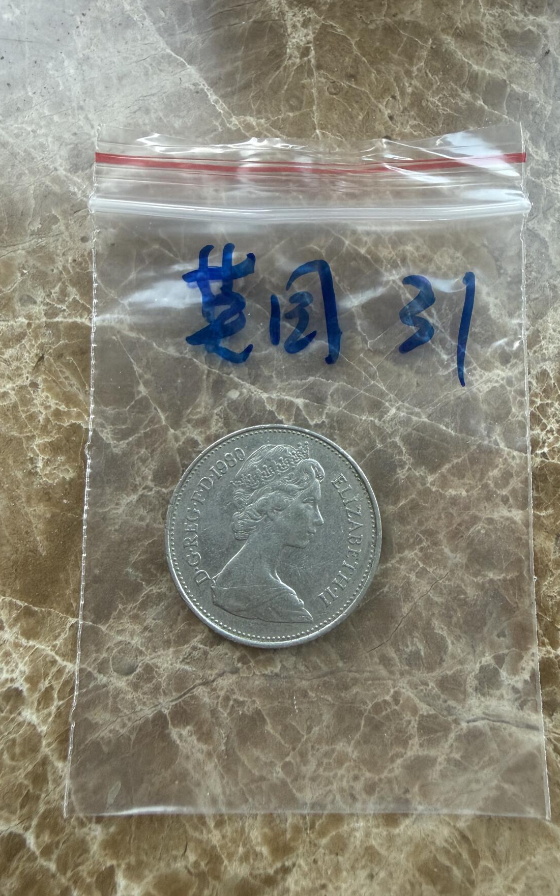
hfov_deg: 47.5
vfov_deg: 70.4
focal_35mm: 26
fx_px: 635
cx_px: 314
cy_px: 455
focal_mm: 2.22
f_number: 2.2
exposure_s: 1/99
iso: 160
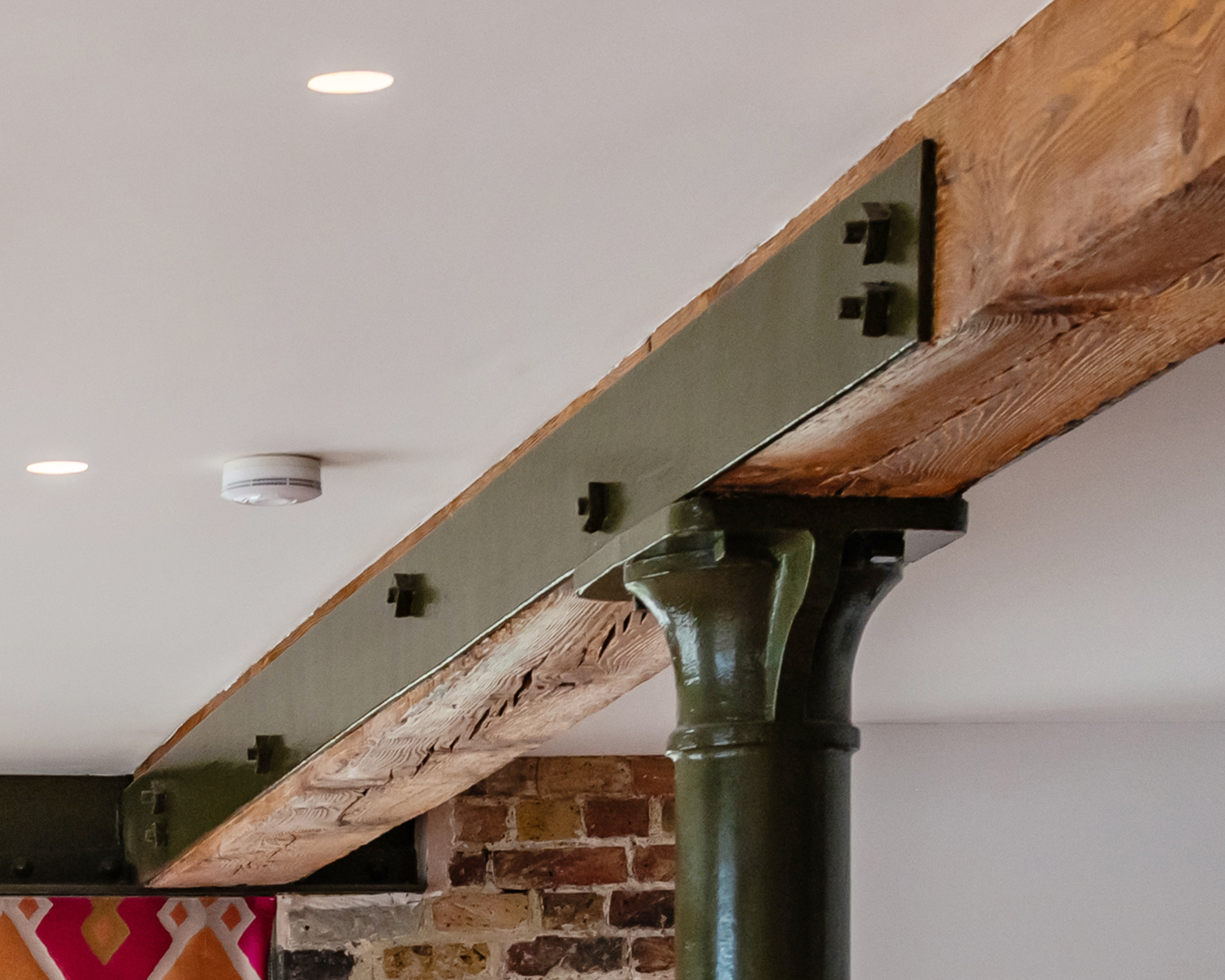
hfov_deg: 12.5
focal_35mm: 146
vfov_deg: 10.3
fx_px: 5294
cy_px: 1427
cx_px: -697
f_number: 6.3
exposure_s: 1/125
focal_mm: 40
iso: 500
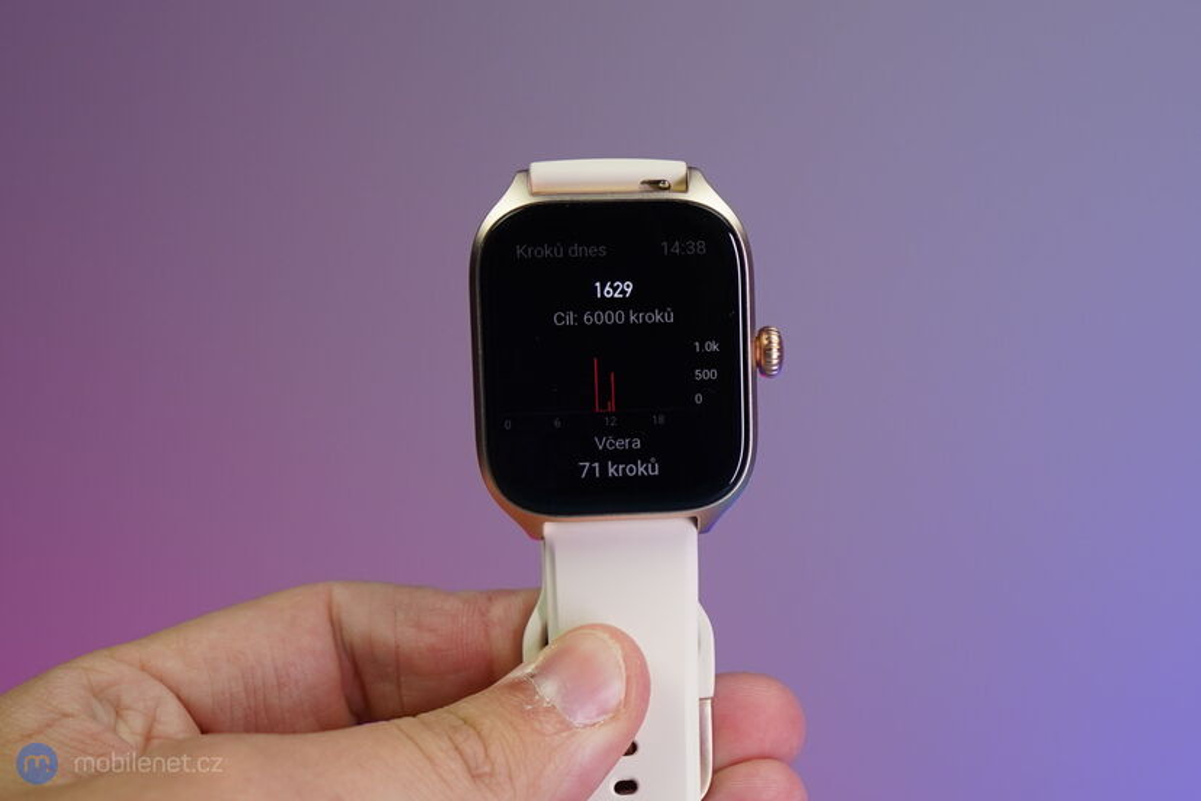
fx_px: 1067
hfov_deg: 58.7
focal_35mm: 32
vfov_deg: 41.1
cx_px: 600
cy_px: 400
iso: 250
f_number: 5.6
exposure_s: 1/100
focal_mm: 32
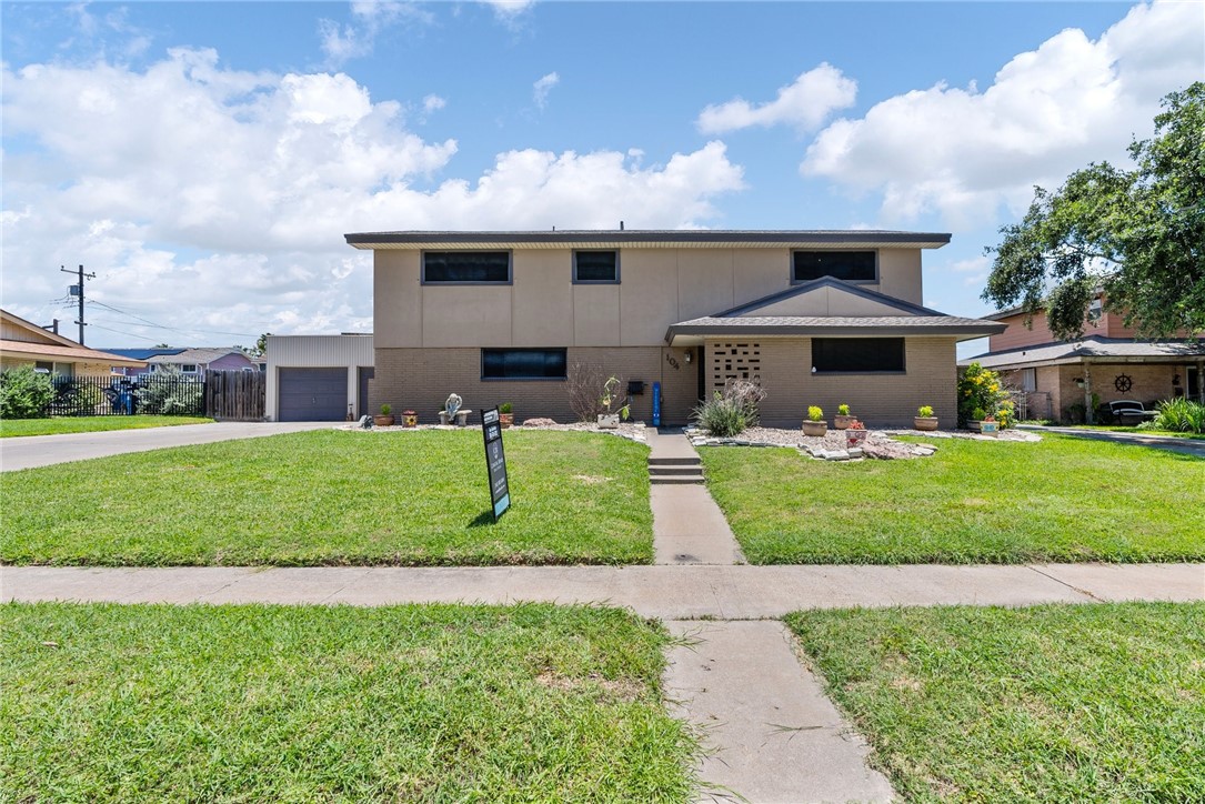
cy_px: 402
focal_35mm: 16
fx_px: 536
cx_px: 602
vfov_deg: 73.8
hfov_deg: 96.7
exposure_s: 1/160
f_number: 10
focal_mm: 16
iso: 80
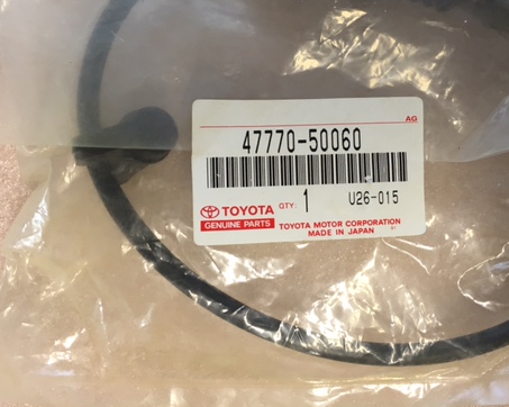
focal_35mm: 40
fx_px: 602
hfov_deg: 45.5
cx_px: 315
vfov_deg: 37.0
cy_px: 142
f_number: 2.2
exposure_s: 1/33
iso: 64
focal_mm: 4.15
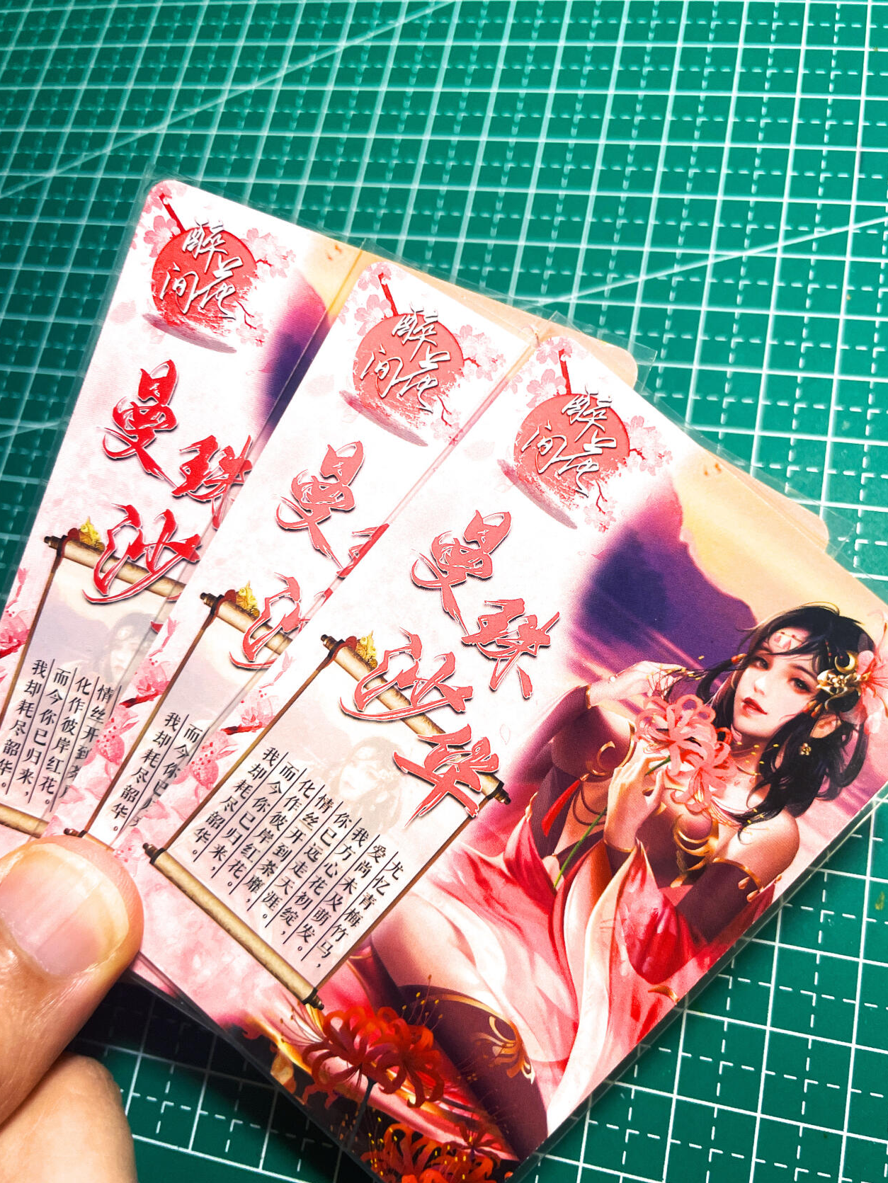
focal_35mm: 28
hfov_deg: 49.7
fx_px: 957
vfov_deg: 63.4
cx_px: 463
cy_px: 620
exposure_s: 1/49
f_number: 1.6
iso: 110
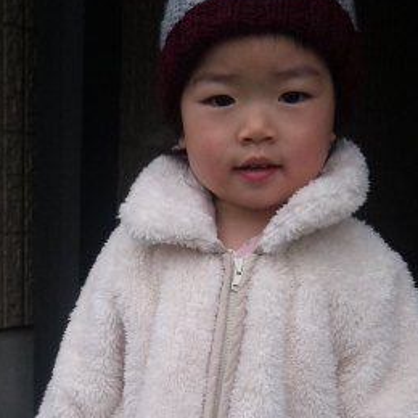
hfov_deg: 27.3
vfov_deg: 25.9
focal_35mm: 63
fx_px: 861
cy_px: 418
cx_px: 201
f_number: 2.8
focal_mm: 4.82
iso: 100
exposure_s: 1/489
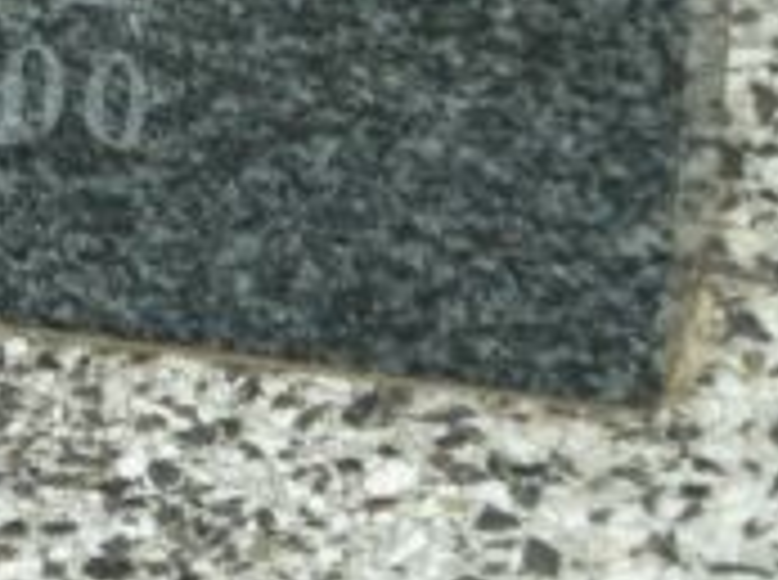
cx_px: -558
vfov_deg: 2.9
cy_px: 157
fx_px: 11394
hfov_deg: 3.9
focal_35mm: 508
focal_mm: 22.5
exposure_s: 1/80
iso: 80
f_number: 4.5
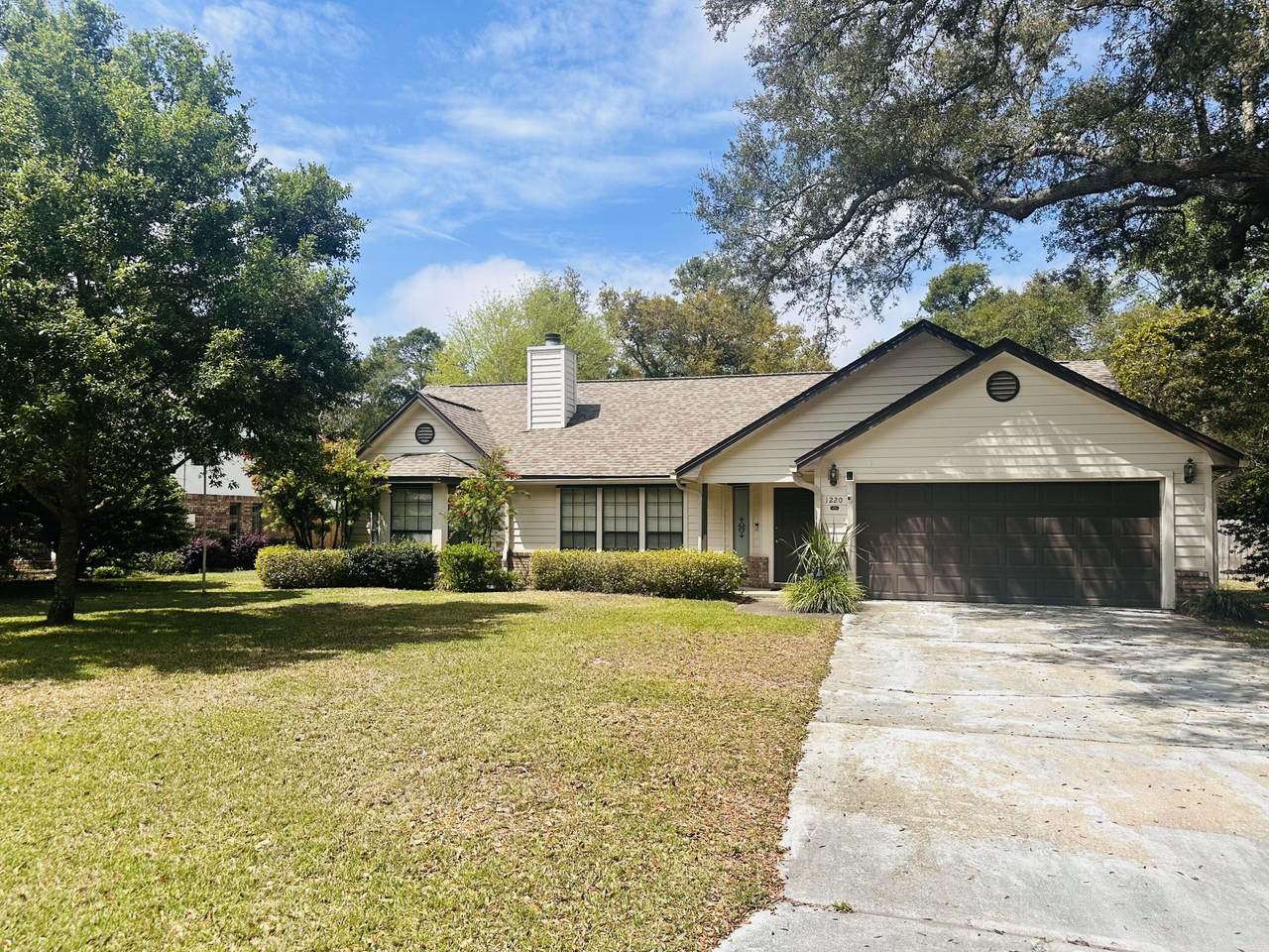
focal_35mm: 24
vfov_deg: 56.8
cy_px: 476
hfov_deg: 71.6
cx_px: 634
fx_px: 880
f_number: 1.78
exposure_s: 1/7042
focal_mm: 6.86
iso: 80
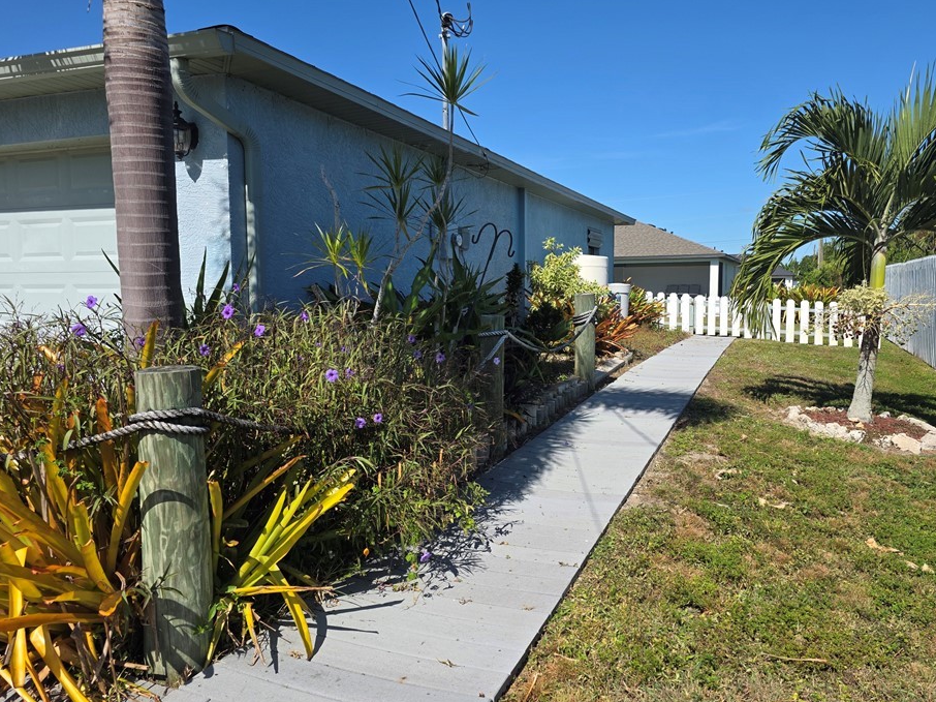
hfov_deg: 67.2
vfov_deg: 53.0
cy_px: 343
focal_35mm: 26
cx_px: 508
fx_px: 703
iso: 80
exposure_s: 1/6150
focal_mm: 6.3
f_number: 1.7
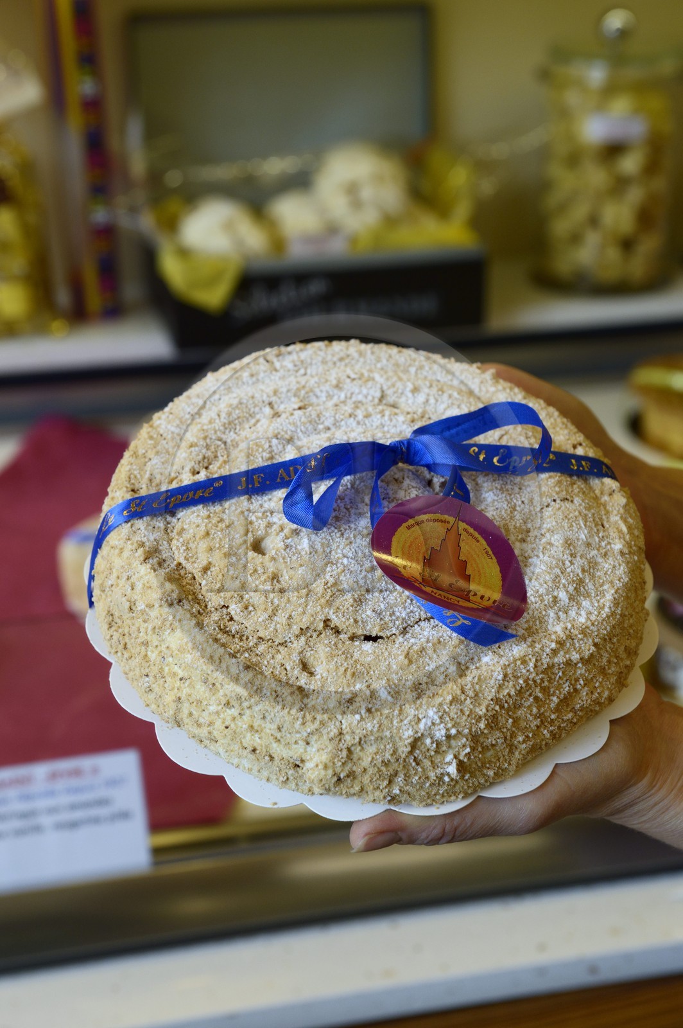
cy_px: 514
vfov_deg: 33.4
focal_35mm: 60
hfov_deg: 22.6
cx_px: 342
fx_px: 1710
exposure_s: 1/125
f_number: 8
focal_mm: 60
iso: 800
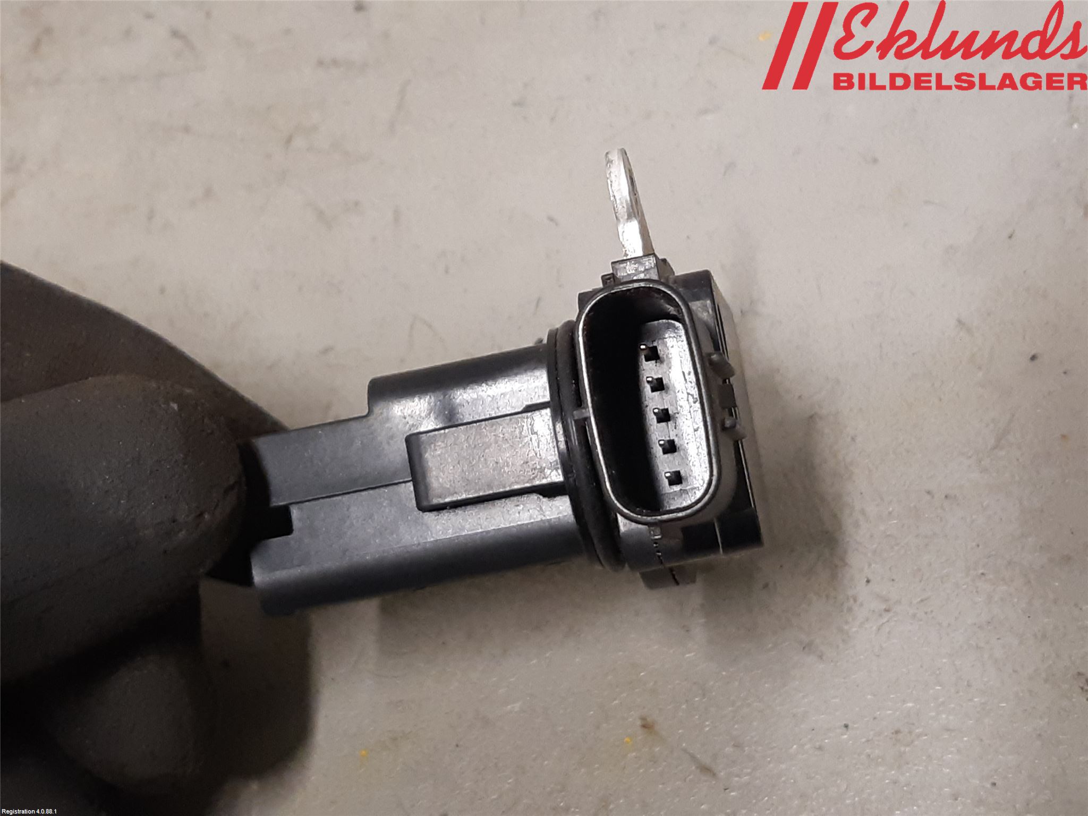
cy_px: 408
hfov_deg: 67.3
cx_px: 544
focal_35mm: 26
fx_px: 817
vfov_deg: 53.1
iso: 200
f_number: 1.7
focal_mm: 3.93
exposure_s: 1/50
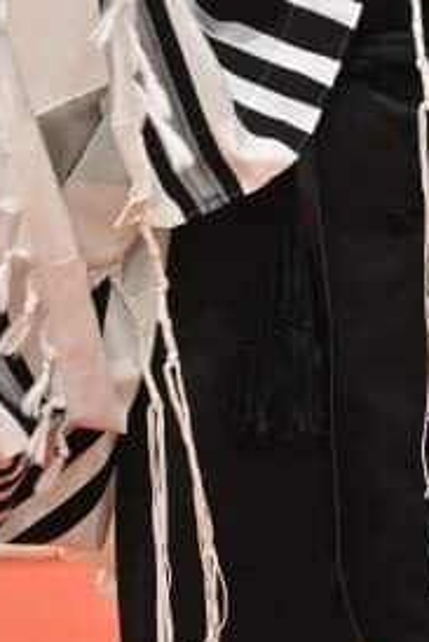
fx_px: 14995
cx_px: 399
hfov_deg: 1.6
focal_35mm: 840
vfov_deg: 2.5
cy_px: 112
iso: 500
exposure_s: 1/200
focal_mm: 150
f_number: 2.8
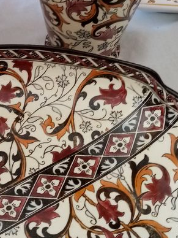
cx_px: 19
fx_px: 459
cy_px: 39
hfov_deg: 21.5
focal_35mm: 67
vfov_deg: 28.2
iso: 245
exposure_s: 1/33.3
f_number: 1.8
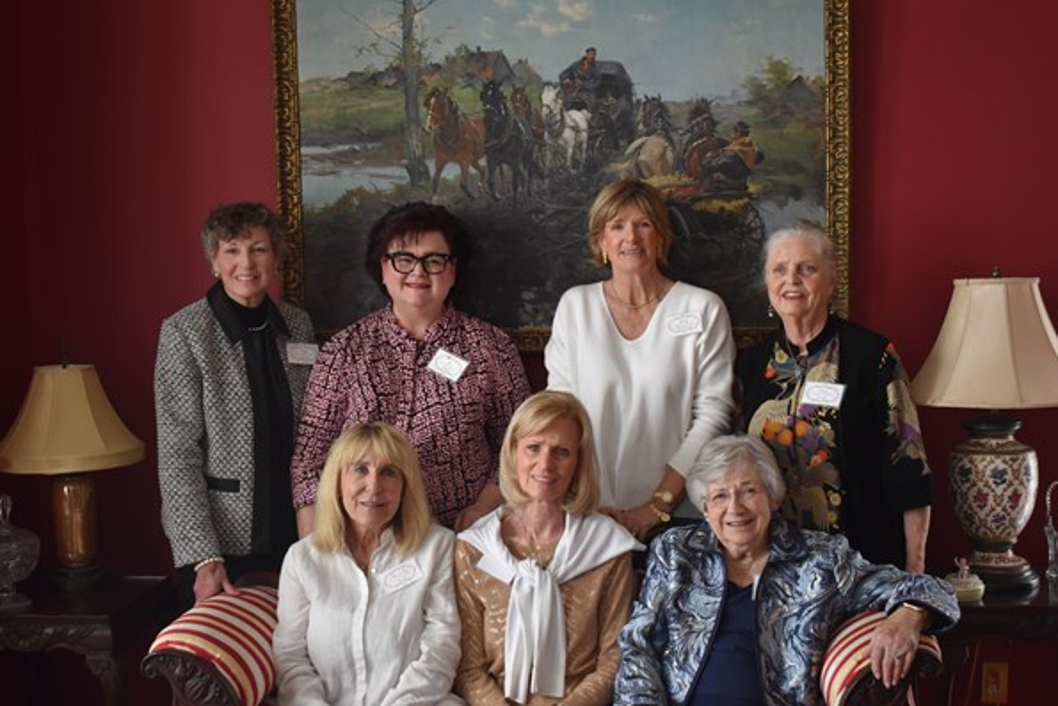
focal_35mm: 44
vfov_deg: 30.8
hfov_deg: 44.9
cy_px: 376
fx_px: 1280
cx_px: 549
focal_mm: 27
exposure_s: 1/160
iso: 800
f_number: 4
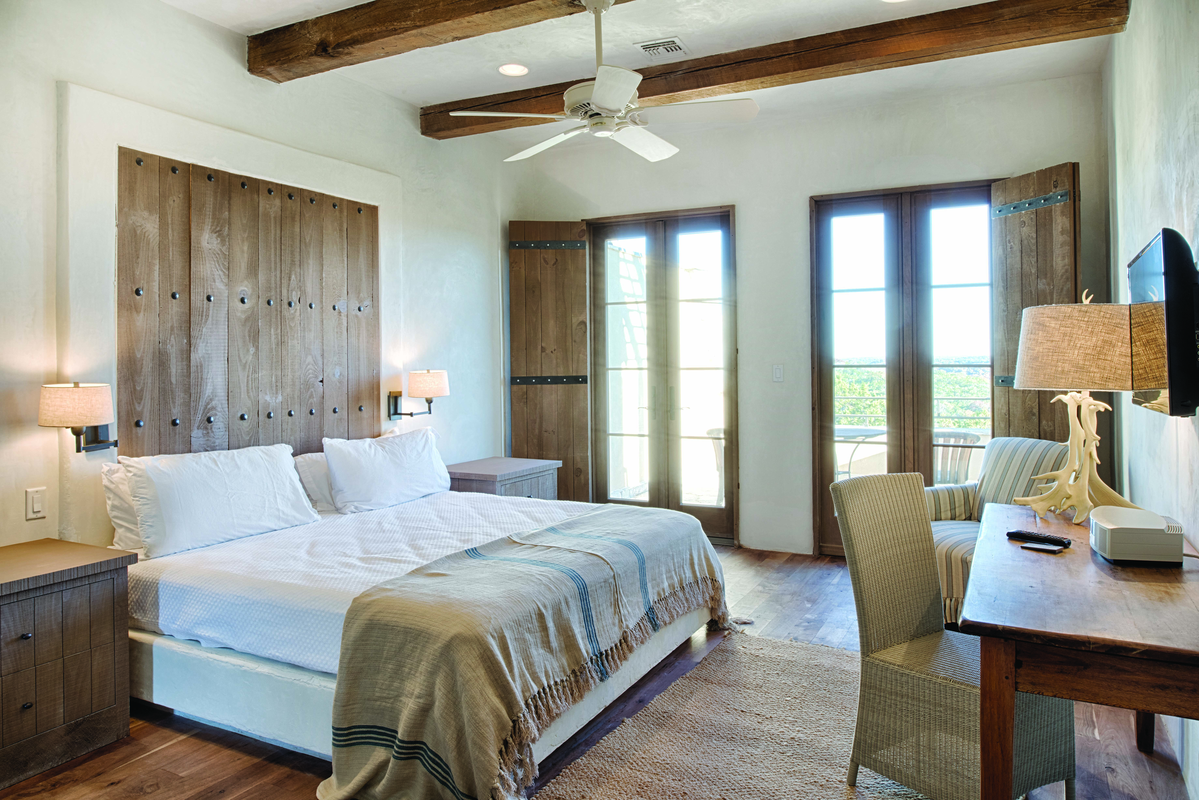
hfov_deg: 73.7
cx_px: 600
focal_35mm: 24
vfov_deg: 53.2
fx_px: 799
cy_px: 400
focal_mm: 24
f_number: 22
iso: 400
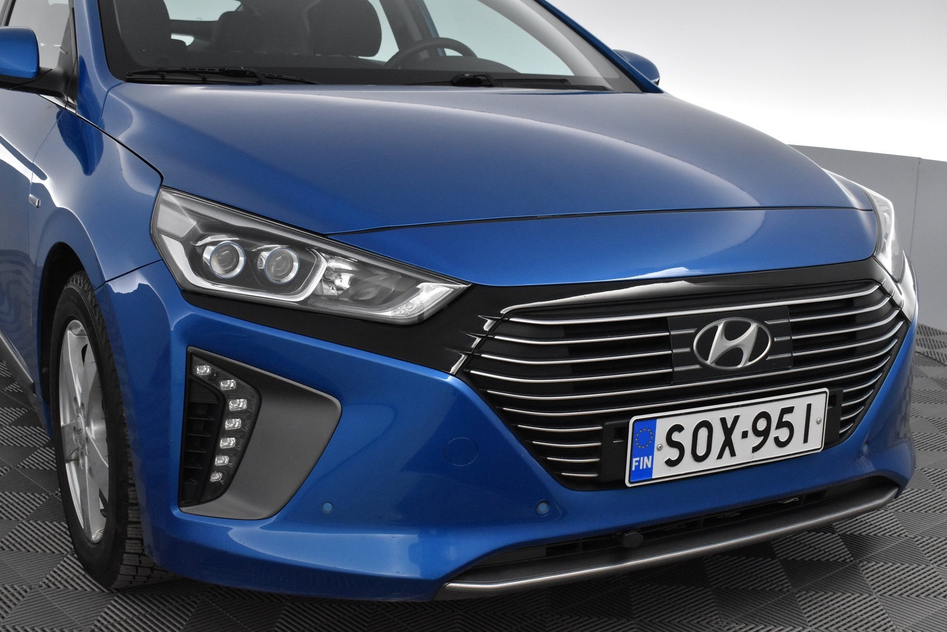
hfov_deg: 43.6
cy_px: 316
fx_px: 1184
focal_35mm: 45
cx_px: 474
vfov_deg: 29.9
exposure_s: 1/160
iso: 3200
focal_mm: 30
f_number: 6.3
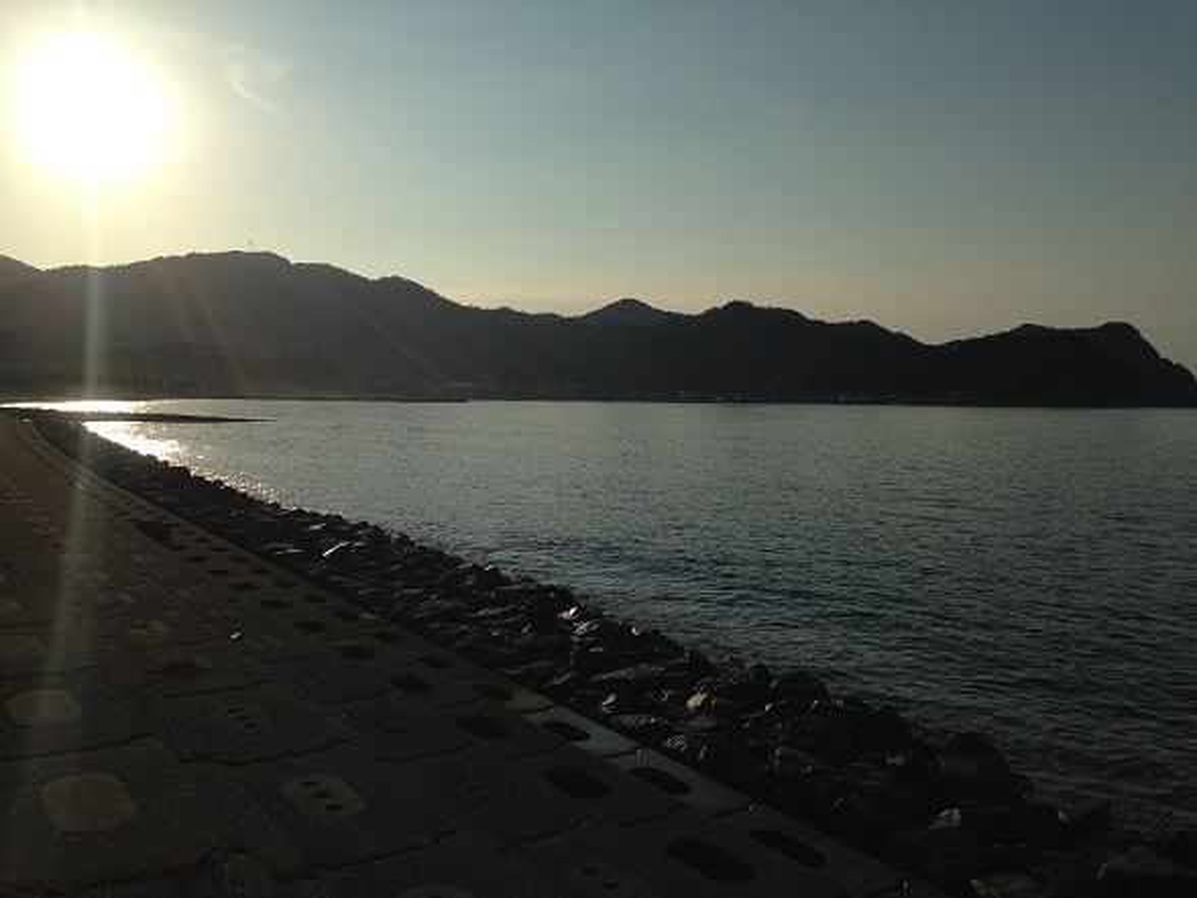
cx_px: 598
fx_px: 1141
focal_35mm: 33
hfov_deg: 55.4
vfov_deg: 42.9
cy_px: 449
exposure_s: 1/6024
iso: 50
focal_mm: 4.12
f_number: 2.4
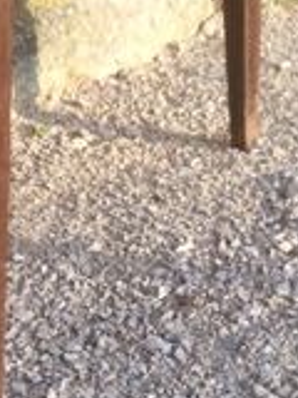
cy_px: 256
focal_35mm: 116
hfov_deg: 12.7
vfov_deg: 16.9
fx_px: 1331
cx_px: 70
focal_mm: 4.15
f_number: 2.2
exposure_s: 1/112
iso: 25
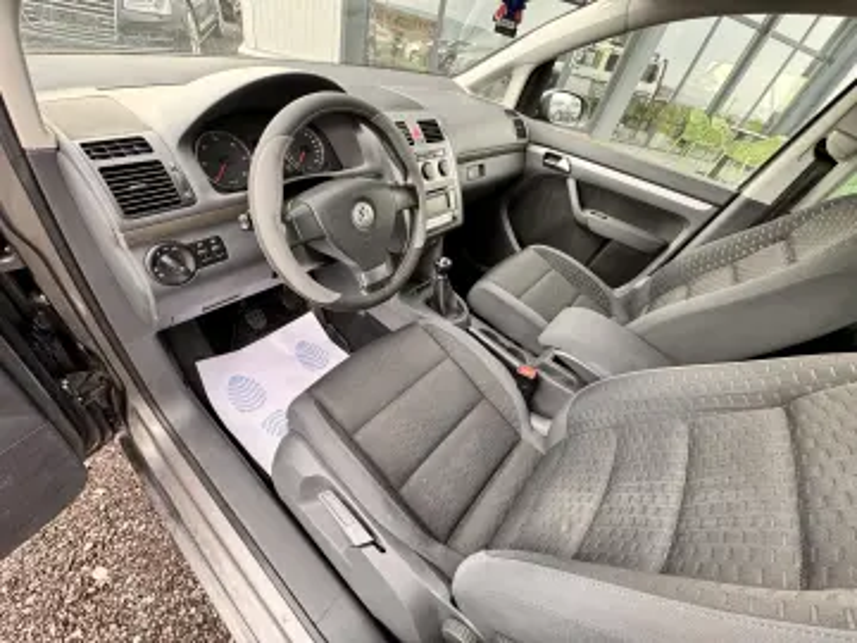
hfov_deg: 102.1
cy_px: 322
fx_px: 347
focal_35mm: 14
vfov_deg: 85.7
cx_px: 428
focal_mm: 2.22
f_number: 2.2
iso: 200
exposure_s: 1/99
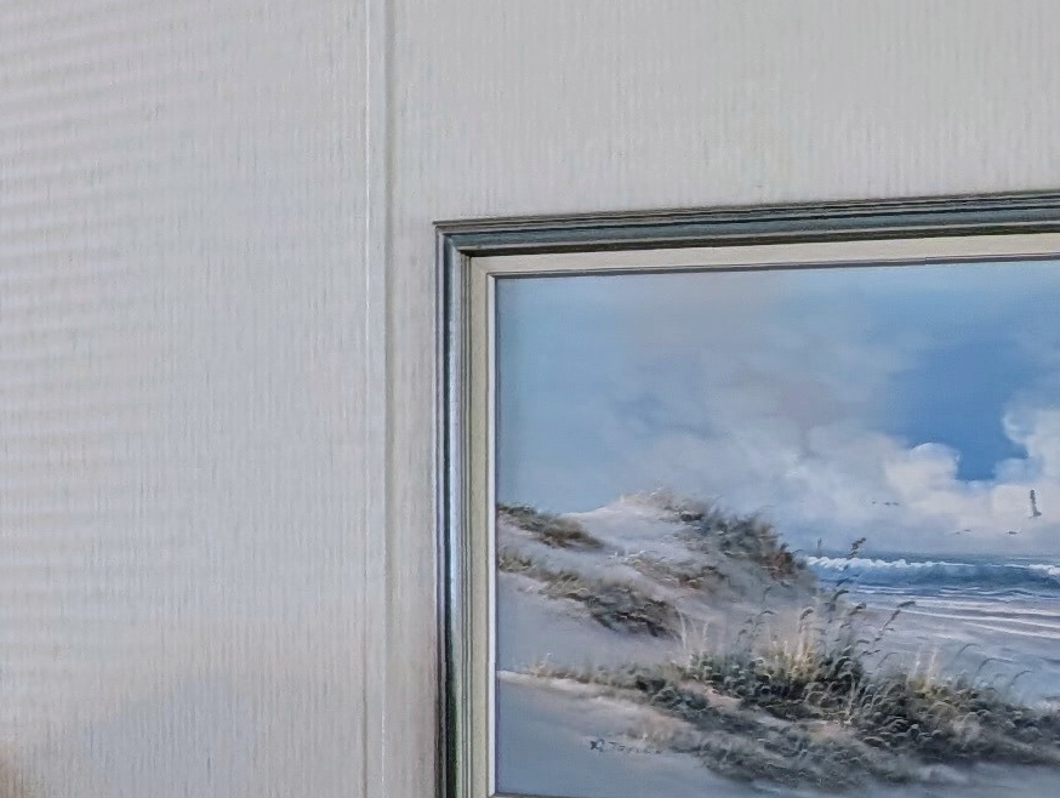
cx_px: -1413
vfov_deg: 13.3
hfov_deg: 13.4
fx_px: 3434
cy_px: 431
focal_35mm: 112
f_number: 1.68
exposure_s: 1/40
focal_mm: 6.9
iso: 27
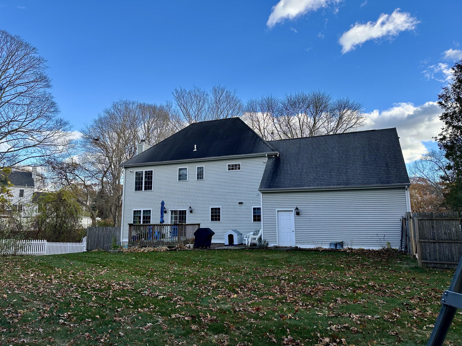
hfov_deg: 71.6
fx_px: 320
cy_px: 173
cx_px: 231
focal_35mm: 24
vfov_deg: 56.8
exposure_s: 1/1131
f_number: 1.78
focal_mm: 6.86
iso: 80
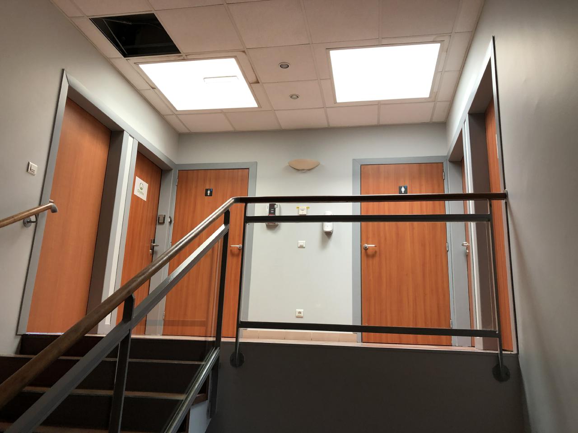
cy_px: 216
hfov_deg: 63.4
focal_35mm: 28
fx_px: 468
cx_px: 289
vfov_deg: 49.7
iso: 40
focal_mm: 3.99
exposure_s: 1/24
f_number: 1.8
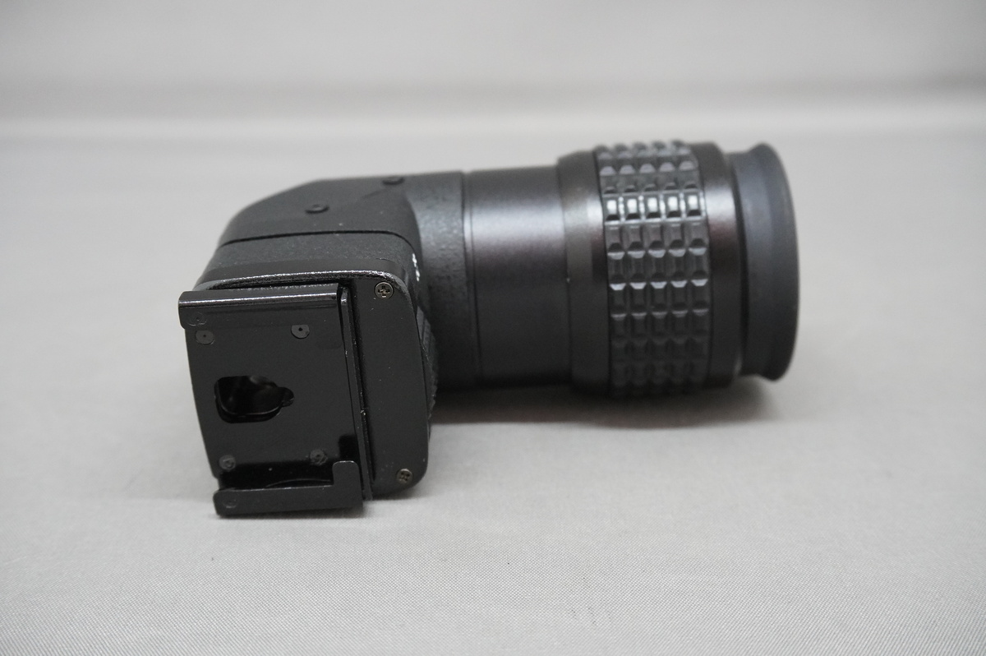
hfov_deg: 45.0
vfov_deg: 30.8
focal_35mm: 44
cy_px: 328
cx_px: 493
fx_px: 1190
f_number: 8
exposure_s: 1/50
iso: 3200
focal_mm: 29
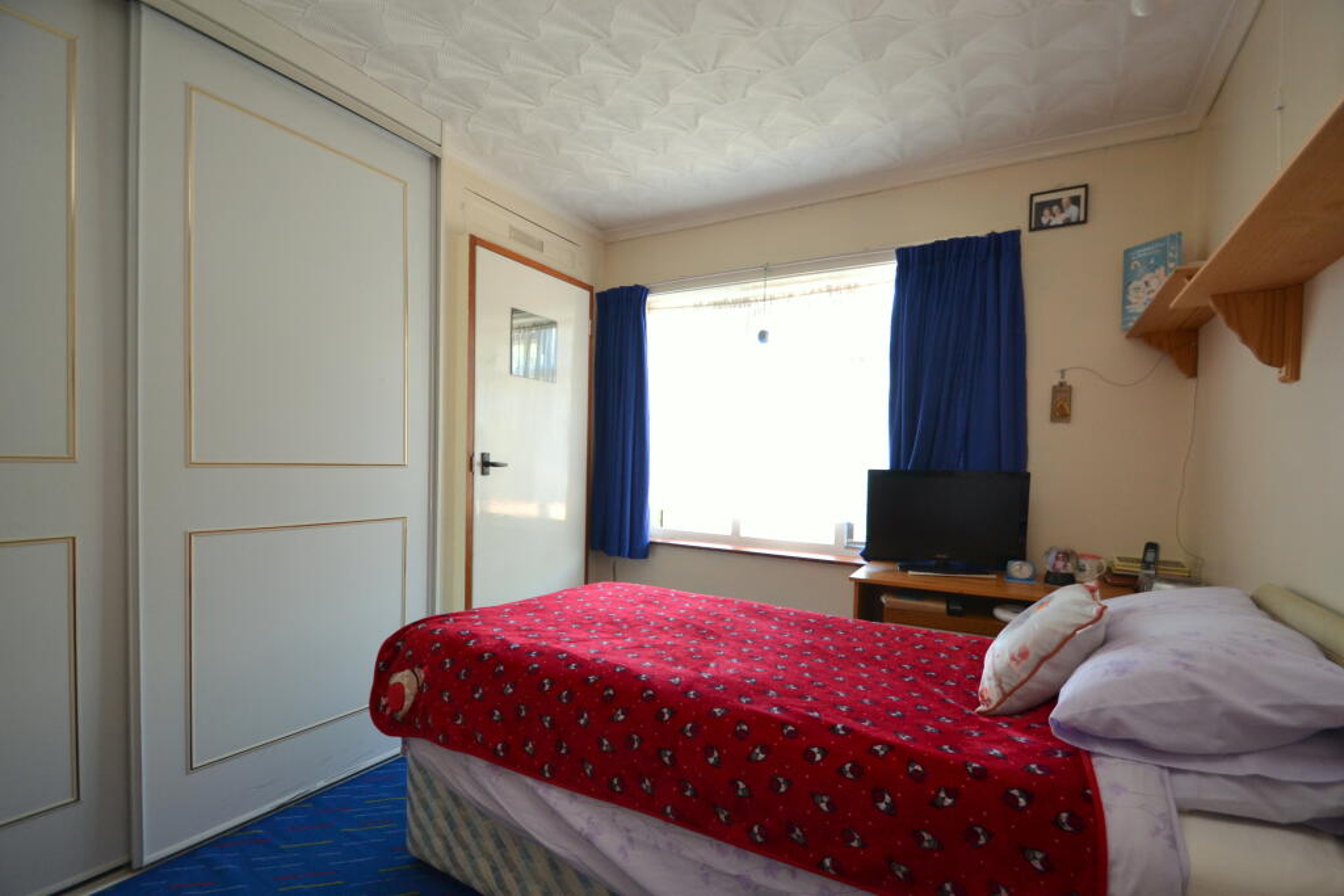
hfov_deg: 100.4
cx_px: 672
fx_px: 560
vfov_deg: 77.3
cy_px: 448
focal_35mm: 15
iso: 450
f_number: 3.5
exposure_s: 1/60
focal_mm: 10
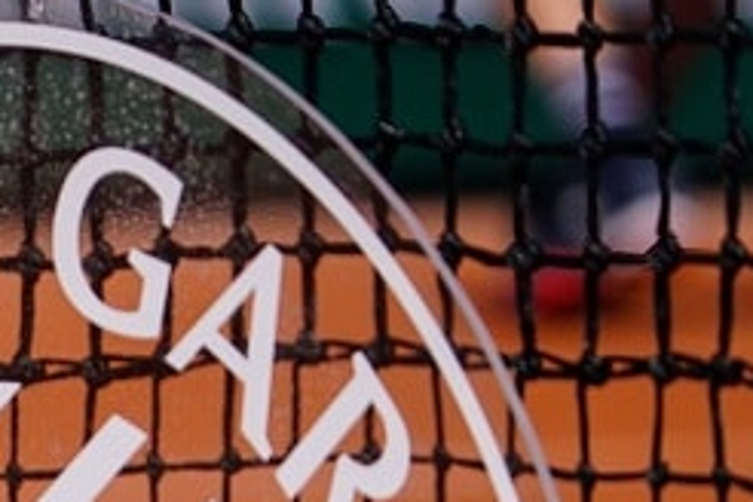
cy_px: 885
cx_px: -502
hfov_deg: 1.9
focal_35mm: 1088
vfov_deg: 1.3
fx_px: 22756
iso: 250
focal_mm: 268
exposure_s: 1/2000
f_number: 5.6
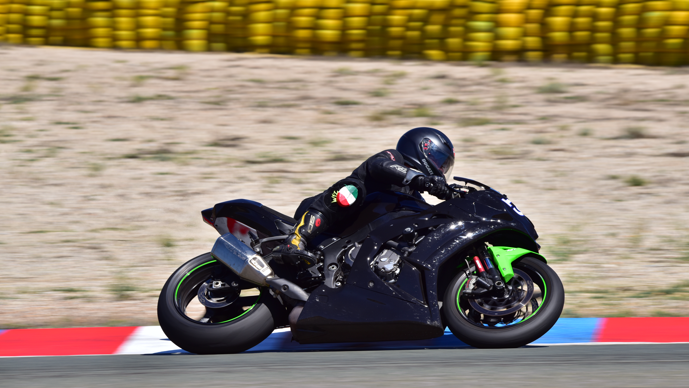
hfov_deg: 5.9
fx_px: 6705
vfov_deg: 3.3
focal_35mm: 367
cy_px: 191
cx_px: 345
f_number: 16
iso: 200
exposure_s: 1/320
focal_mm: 350
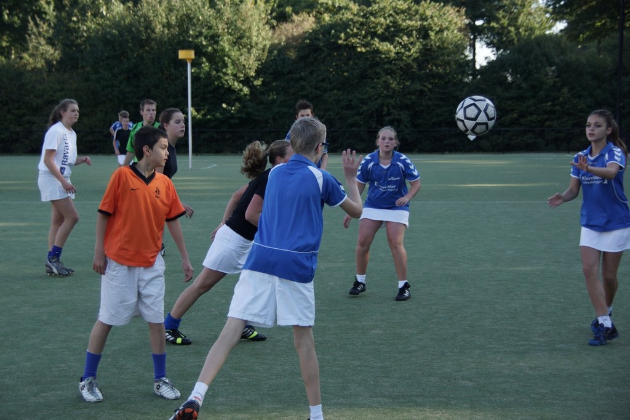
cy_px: 210
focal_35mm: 82
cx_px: 315
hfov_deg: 24.6
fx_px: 1443
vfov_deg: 16.5
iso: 400
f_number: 5
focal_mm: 55
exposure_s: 1/640
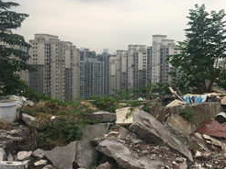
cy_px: 89
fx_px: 385
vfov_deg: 24.8
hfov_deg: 31.1
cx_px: 207
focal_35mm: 59
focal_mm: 4.15
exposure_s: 1/463
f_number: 2.2
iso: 25
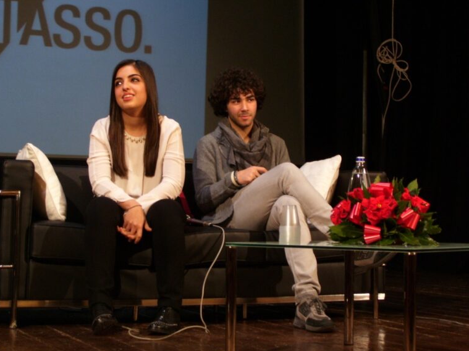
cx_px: 234
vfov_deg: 16.8
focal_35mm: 88
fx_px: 1192
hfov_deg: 22.3
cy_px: 177
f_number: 4.3
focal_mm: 14.3
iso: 160
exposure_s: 1/8
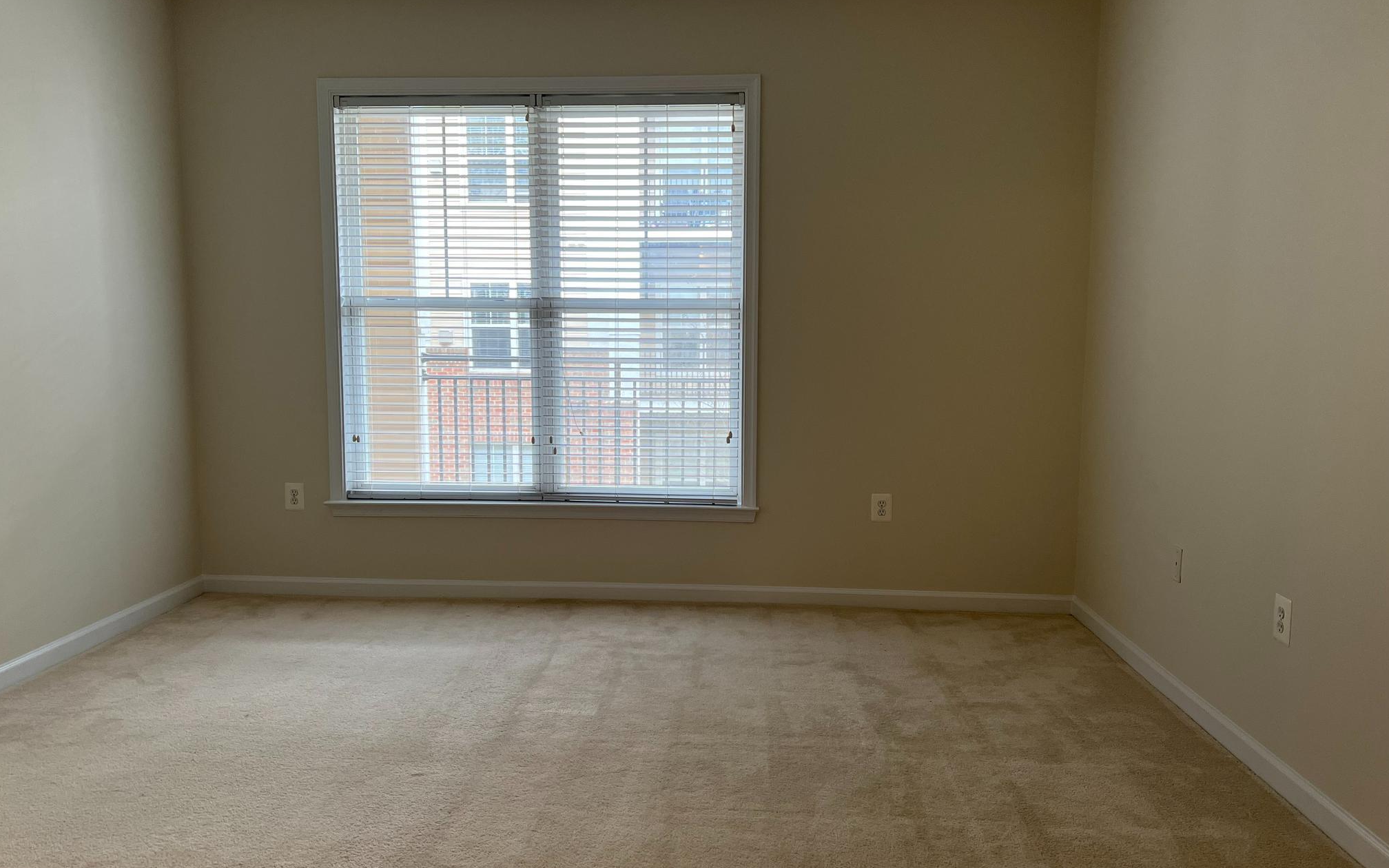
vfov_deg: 44.5
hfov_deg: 66.5
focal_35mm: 28
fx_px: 1060
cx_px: 692
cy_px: 444
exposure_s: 1/120
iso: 100
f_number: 1.5
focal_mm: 5.7
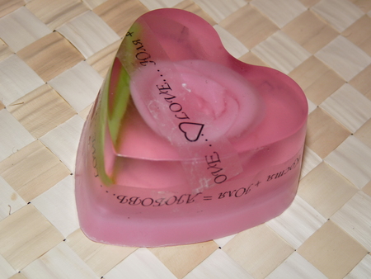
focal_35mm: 81
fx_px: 869
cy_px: 140
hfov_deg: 24.1
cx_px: 186
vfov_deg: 18.2
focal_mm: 14.4
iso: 100
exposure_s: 1/40
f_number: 3.4
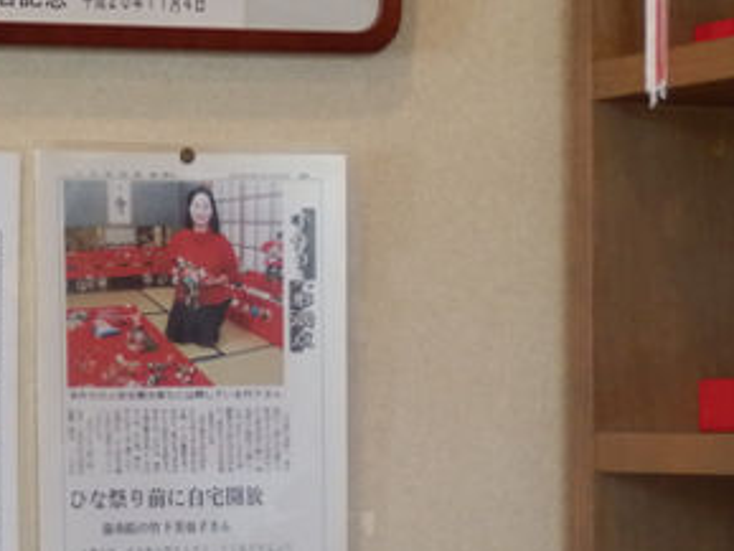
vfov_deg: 9.0
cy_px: 27
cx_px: 38
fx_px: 3479
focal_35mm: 164
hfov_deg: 11.9
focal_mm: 13.1
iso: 400
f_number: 4.5
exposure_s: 1/25
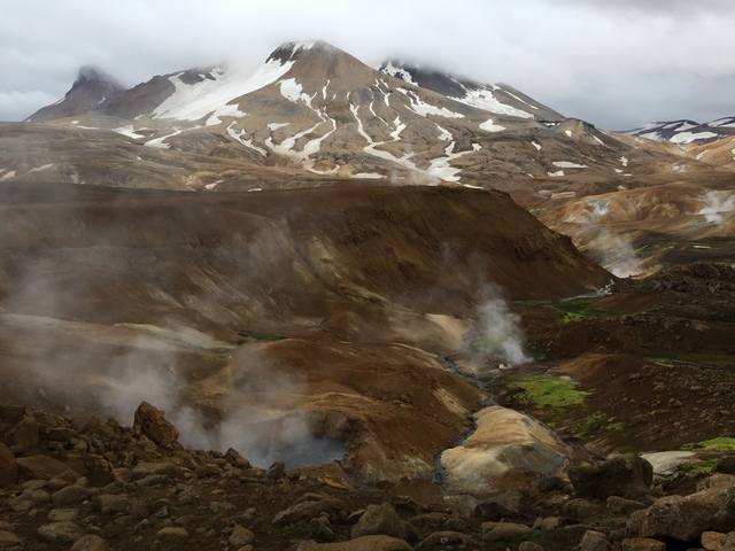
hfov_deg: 61.7
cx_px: 368
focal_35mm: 29
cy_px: 276
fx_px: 616
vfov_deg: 48.2
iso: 32
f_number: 2.2
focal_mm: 4.15
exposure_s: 1/1014
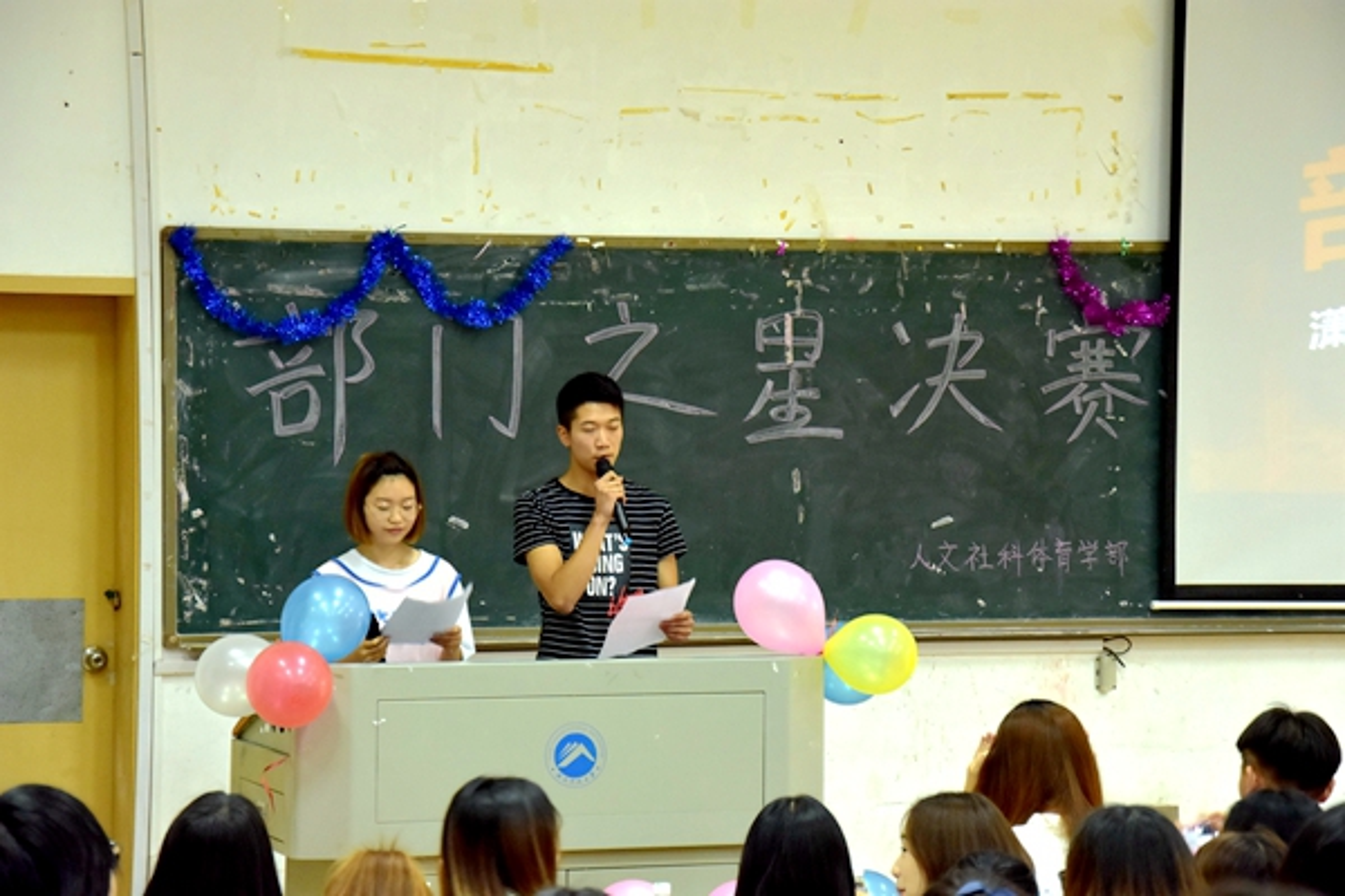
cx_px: 672
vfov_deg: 12.2
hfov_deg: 18.2
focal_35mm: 112
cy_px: 448
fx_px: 4203
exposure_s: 1/25
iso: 1000
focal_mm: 75
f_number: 5.3
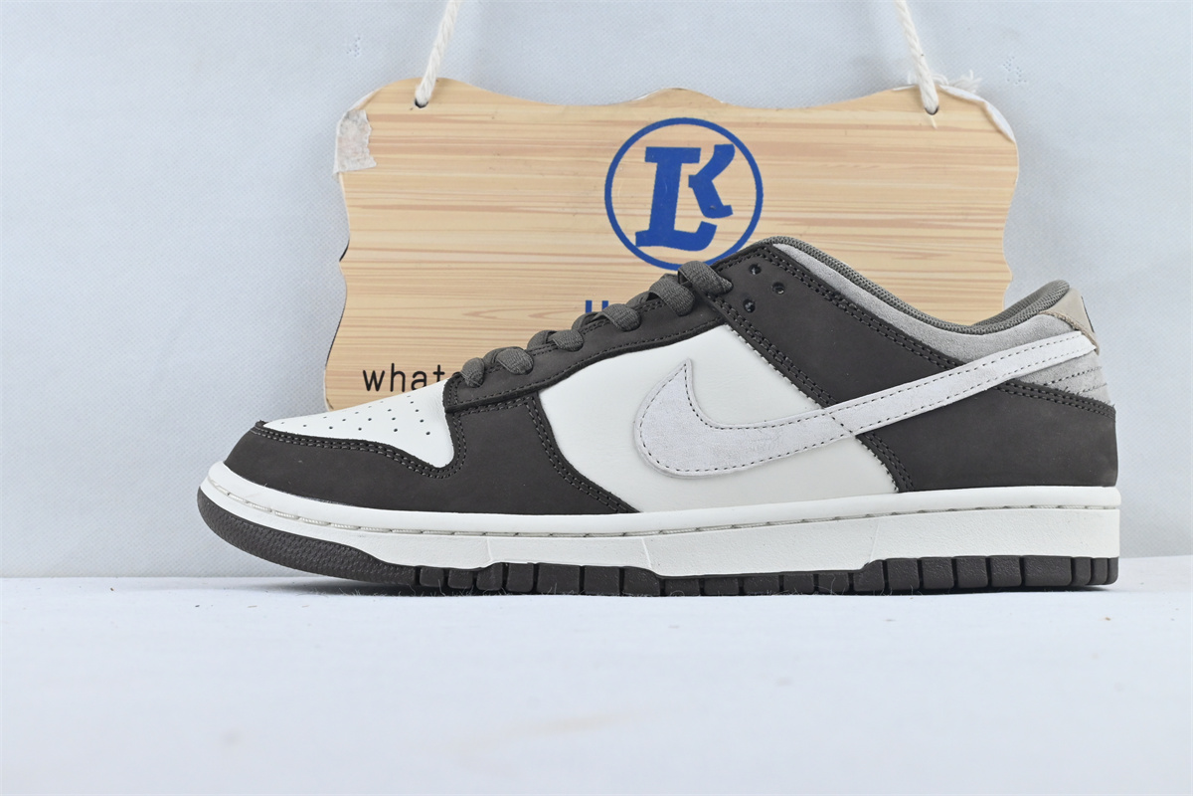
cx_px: 596
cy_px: 398
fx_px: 1491
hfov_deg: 43.6
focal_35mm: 45
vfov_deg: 29.9
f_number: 10
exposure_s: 1/125
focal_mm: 30
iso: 1000
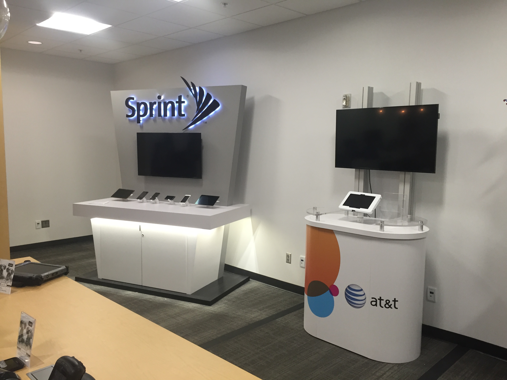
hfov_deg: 61.7
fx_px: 425
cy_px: 190
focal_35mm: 29
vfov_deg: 48.2
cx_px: 254
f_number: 2.2
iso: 100
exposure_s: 1/30
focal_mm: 4.15
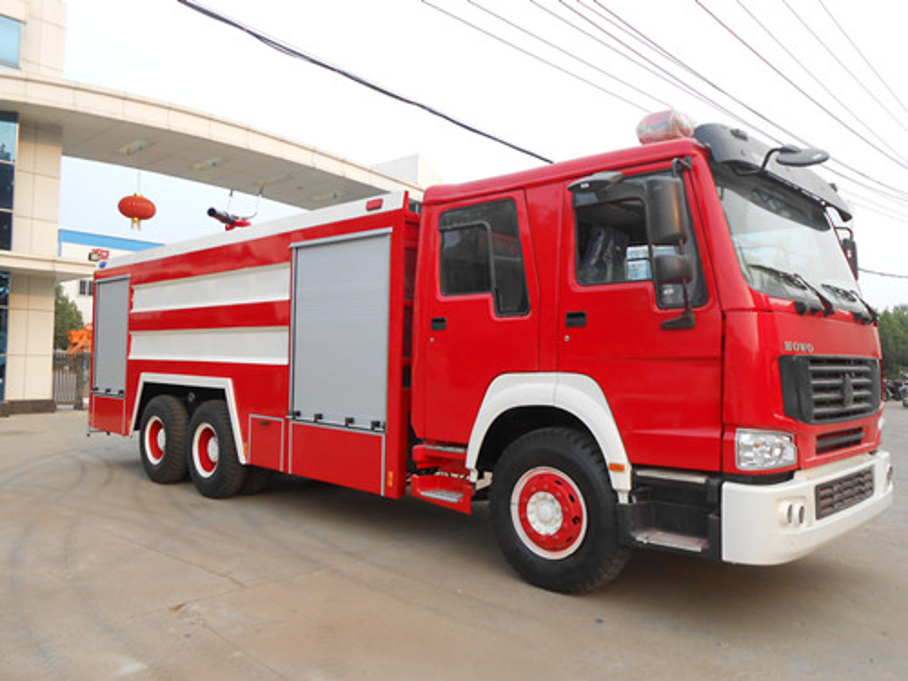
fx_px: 682
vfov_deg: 53.1
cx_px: 454
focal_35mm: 26
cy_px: 340
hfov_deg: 67.3
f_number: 3.5
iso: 80
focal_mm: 4.6
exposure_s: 1/100
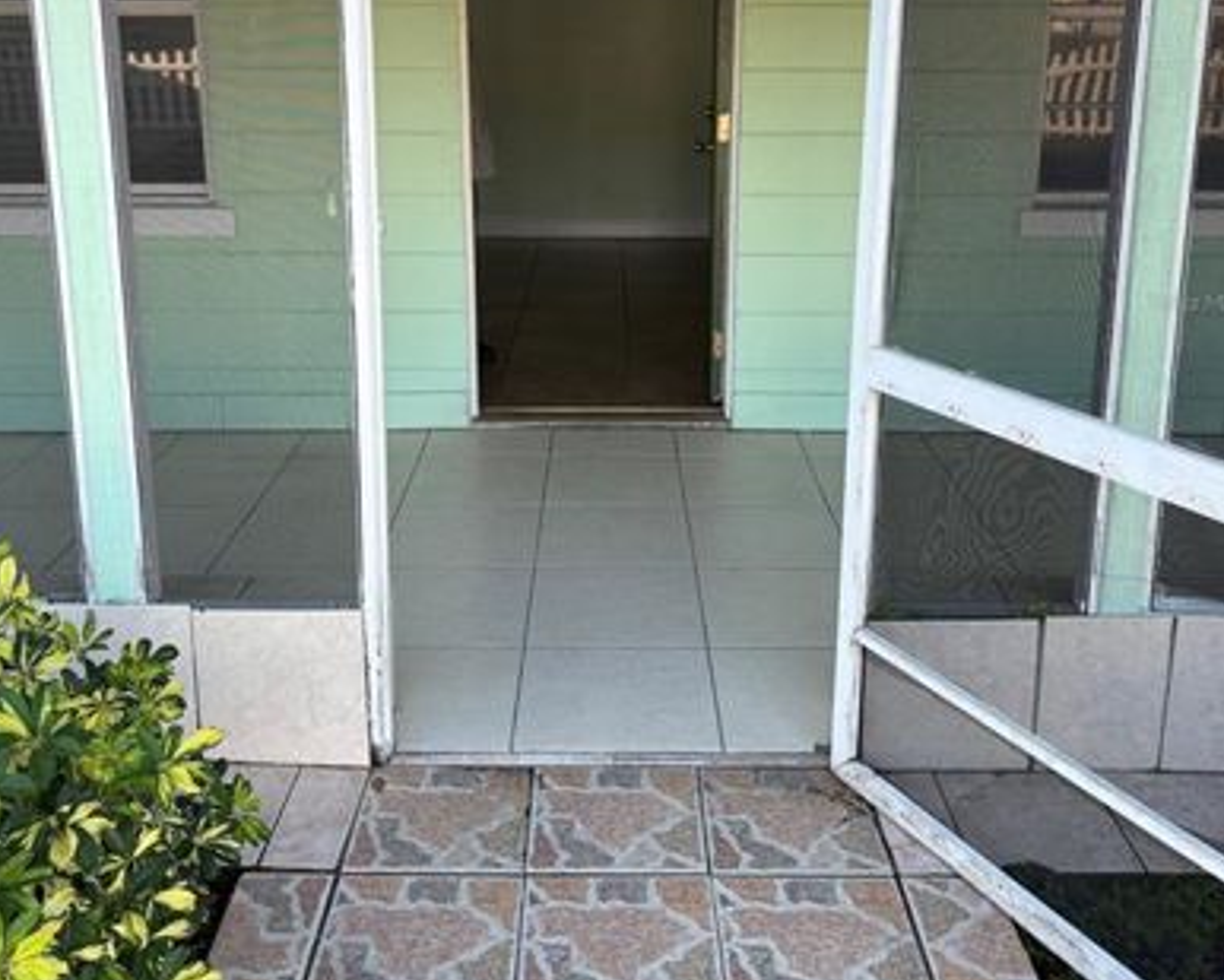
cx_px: 614
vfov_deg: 41.5
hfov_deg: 51.5
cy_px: 301
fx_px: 1268
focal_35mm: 35
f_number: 1.6
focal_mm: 5.96
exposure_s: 1/331
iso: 50
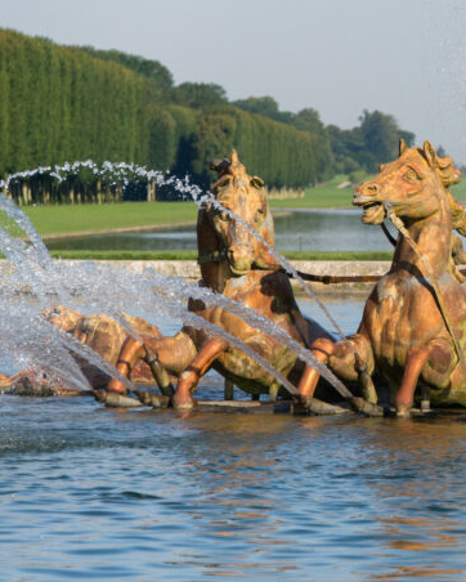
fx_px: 5151
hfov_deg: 5.2
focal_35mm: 299
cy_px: 254
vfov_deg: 6.5
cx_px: 605
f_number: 5.6
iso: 500
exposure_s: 1/2500
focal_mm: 150
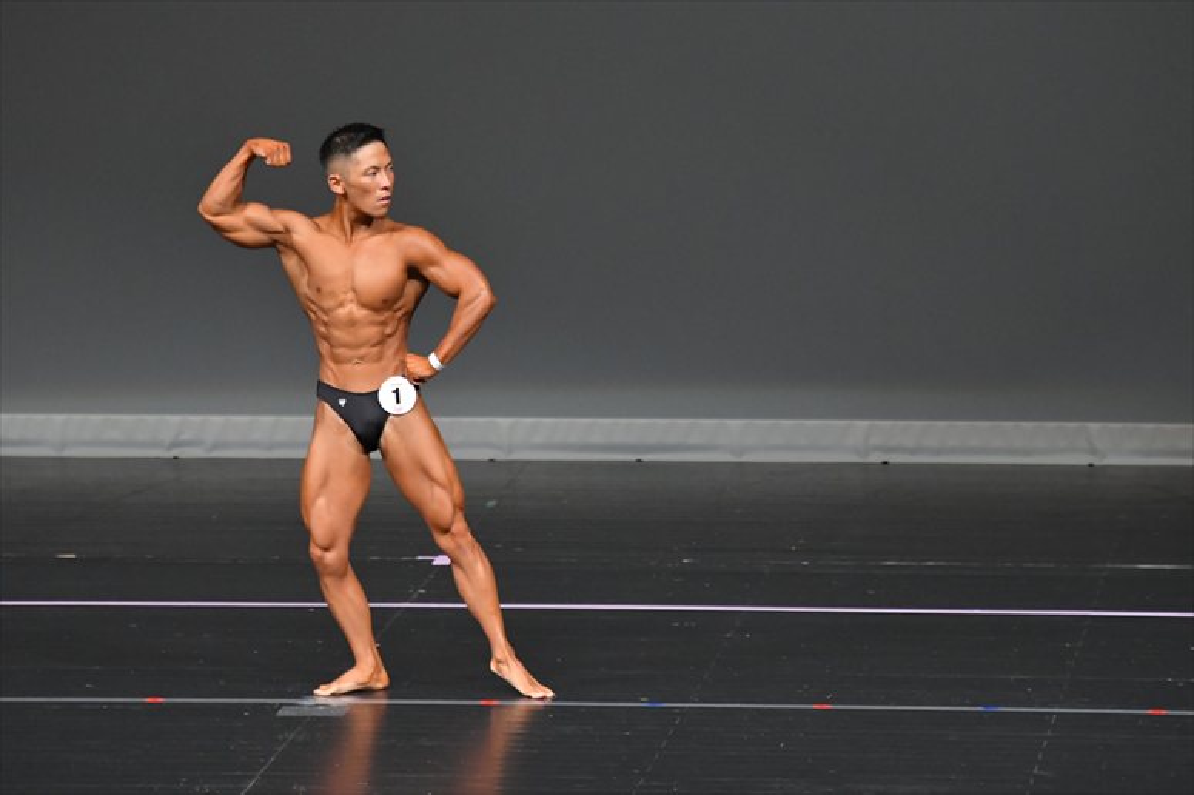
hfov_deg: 6.5
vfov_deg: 4.4
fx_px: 10443
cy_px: 398
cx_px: 597
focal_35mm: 315
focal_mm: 210
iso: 4000
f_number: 5.6
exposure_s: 1/400
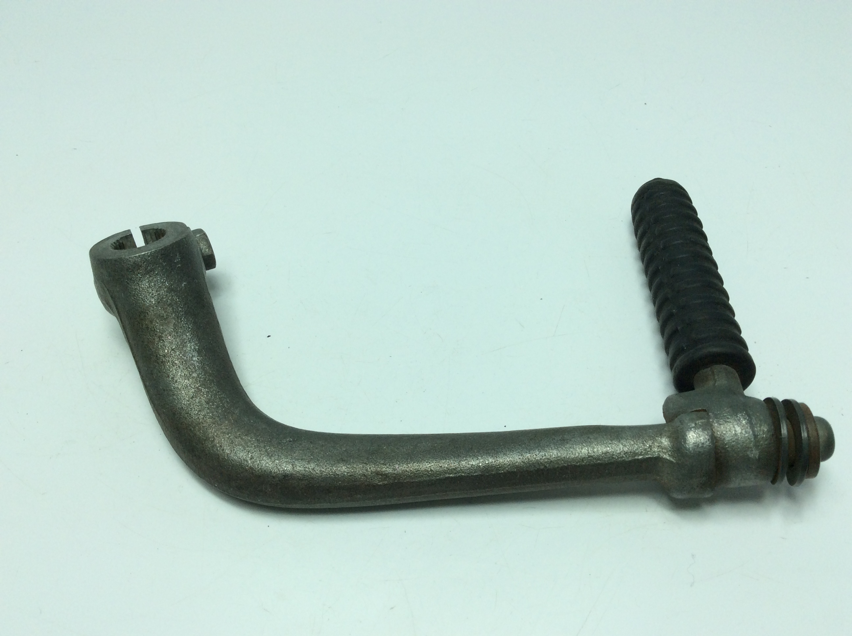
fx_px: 786
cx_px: 426
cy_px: 318
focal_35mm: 32
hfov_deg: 56.9
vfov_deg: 44.1
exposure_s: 1/615
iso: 32
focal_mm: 3.3
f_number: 2.4
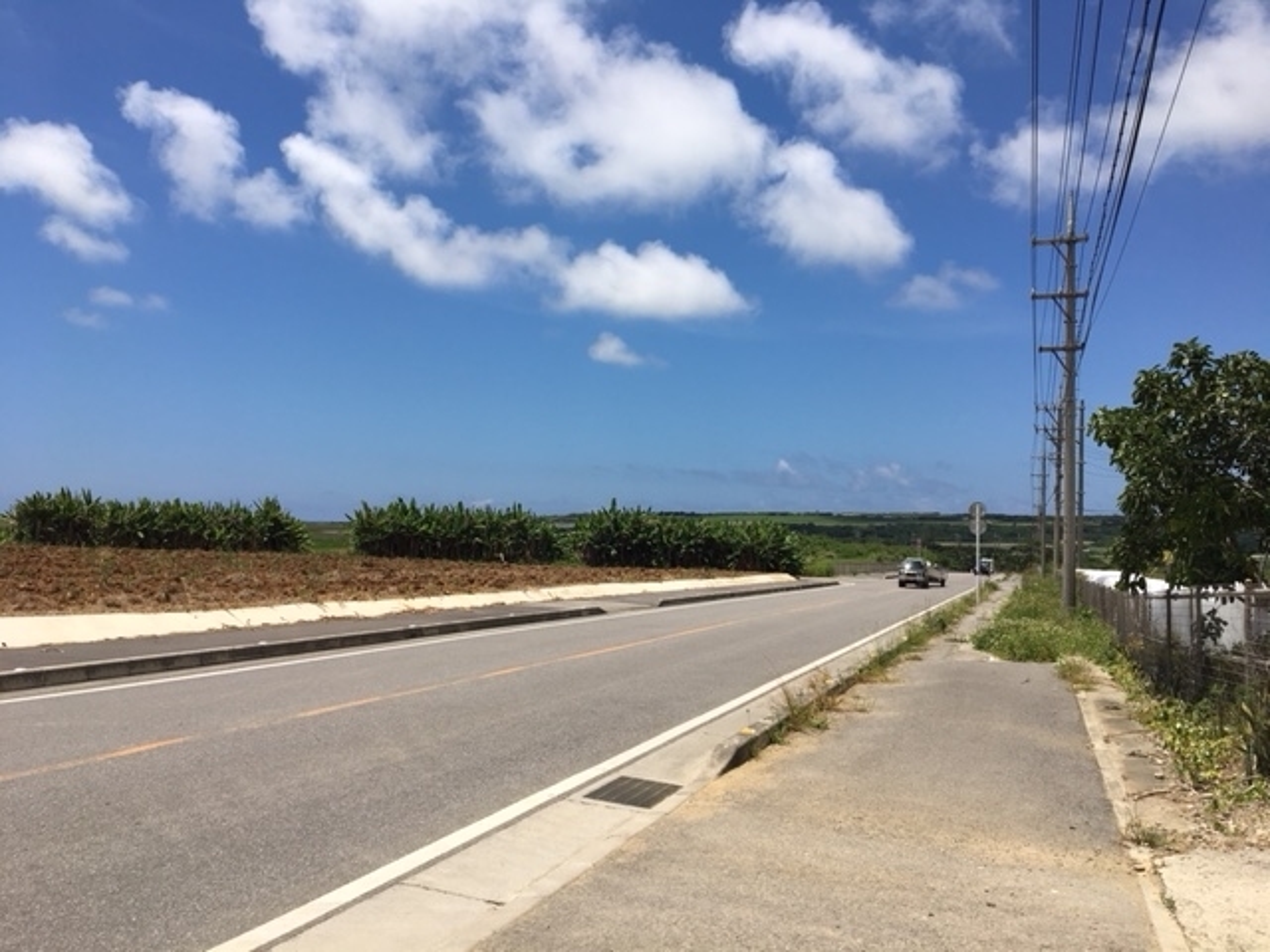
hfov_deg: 61.7
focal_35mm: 29
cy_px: 476
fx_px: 1064
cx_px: 635
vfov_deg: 48.2
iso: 25
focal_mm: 4.15
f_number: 2.2
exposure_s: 1/3344
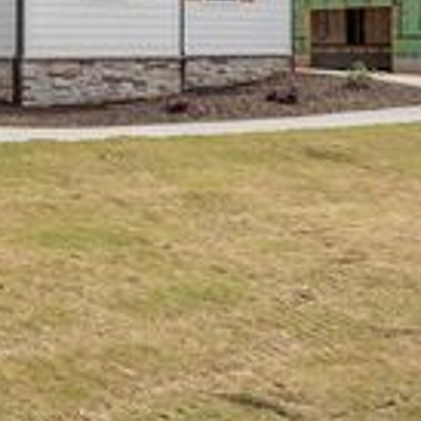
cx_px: -283
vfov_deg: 26.2
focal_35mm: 63
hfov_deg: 21.1
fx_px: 862
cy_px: 14
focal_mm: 20.2
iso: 100
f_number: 6.3
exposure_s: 1/400
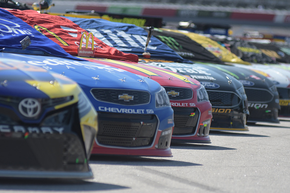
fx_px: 2416
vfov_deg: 4.6
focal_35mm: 300
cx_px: 145
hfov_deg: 6.9
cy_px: 96
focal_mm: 200
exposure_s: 1/6400
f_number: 4
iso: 400
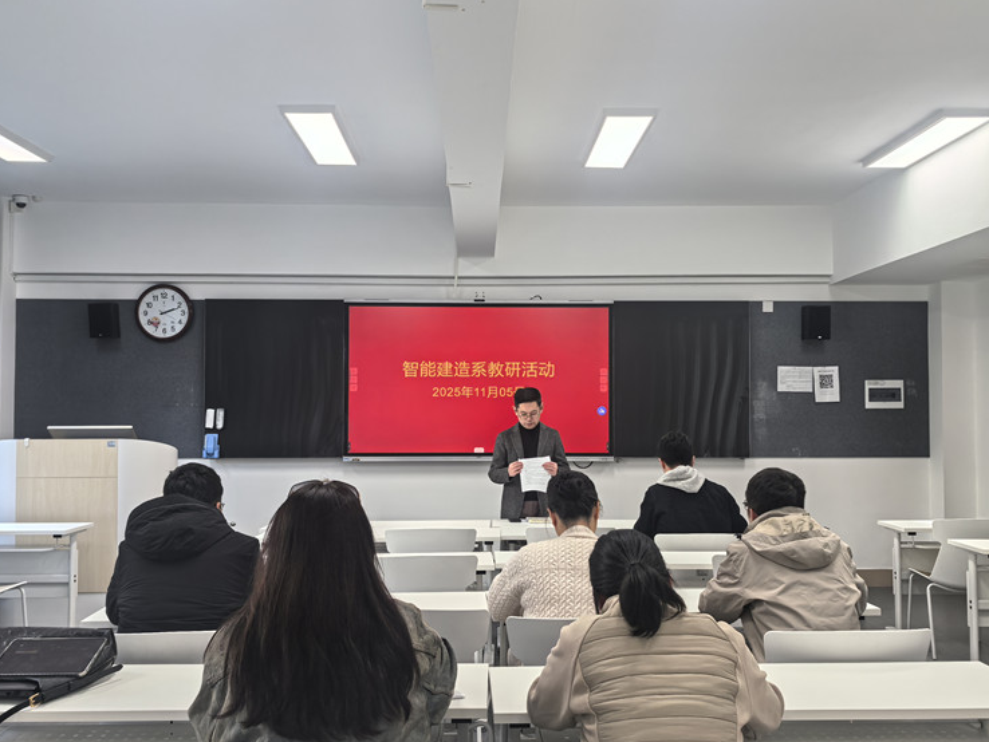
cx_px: 501
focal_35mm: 35
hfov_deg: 52.6
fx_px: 1000
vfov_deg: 40.7
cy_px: 376
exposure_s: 1/137
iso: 50
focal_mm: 5.75
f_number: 2
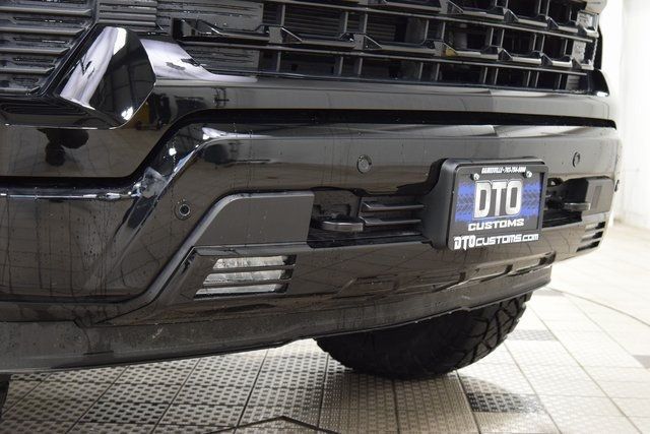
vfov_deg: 21.6
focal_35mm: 63
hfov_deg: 31.9
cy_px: 217
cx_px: 325
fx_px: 1138
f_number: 6.3
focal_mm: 42
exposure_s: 1/15
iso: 1600
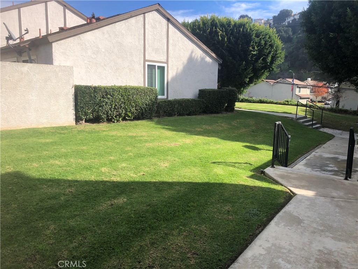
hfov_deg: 63.4
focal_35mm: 28
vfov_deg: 49.7
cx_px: 179
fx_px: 290
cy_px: 134
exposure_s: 1/1567
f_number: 1.8
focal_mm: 4
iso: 20
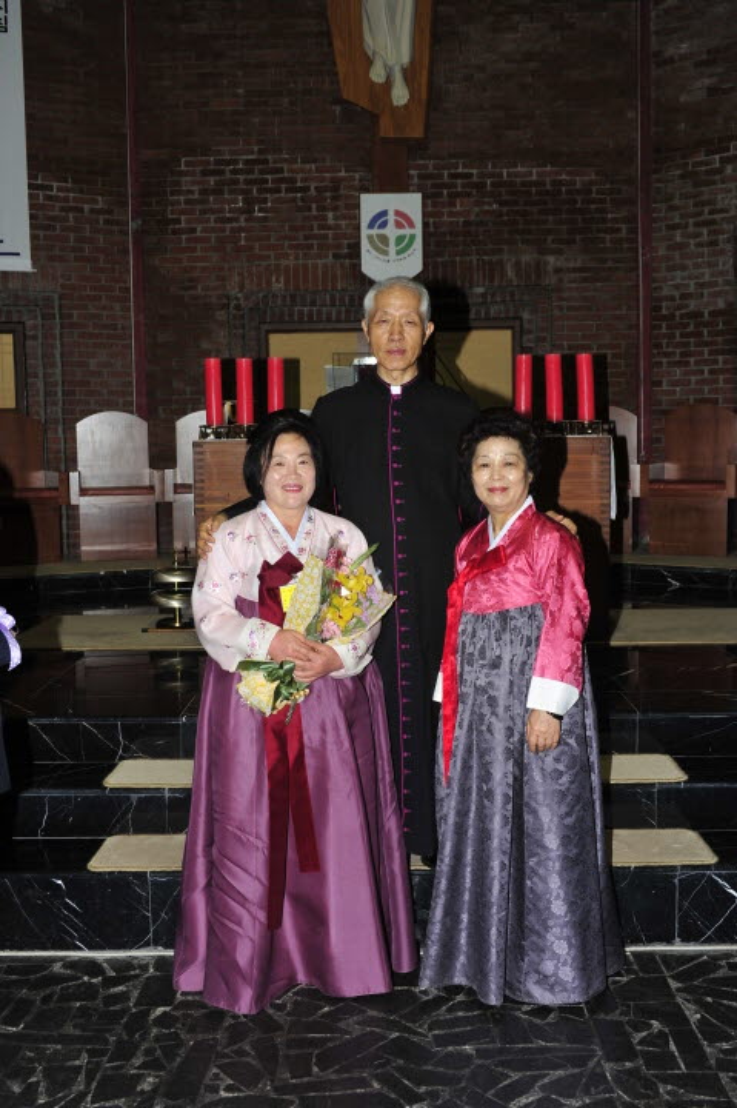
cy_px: 554
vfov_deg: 48.5
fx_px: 1230
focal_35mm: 40
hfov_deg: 33.4
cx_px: 368
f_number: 6.3
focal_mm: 40
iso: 200
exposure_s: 1/60
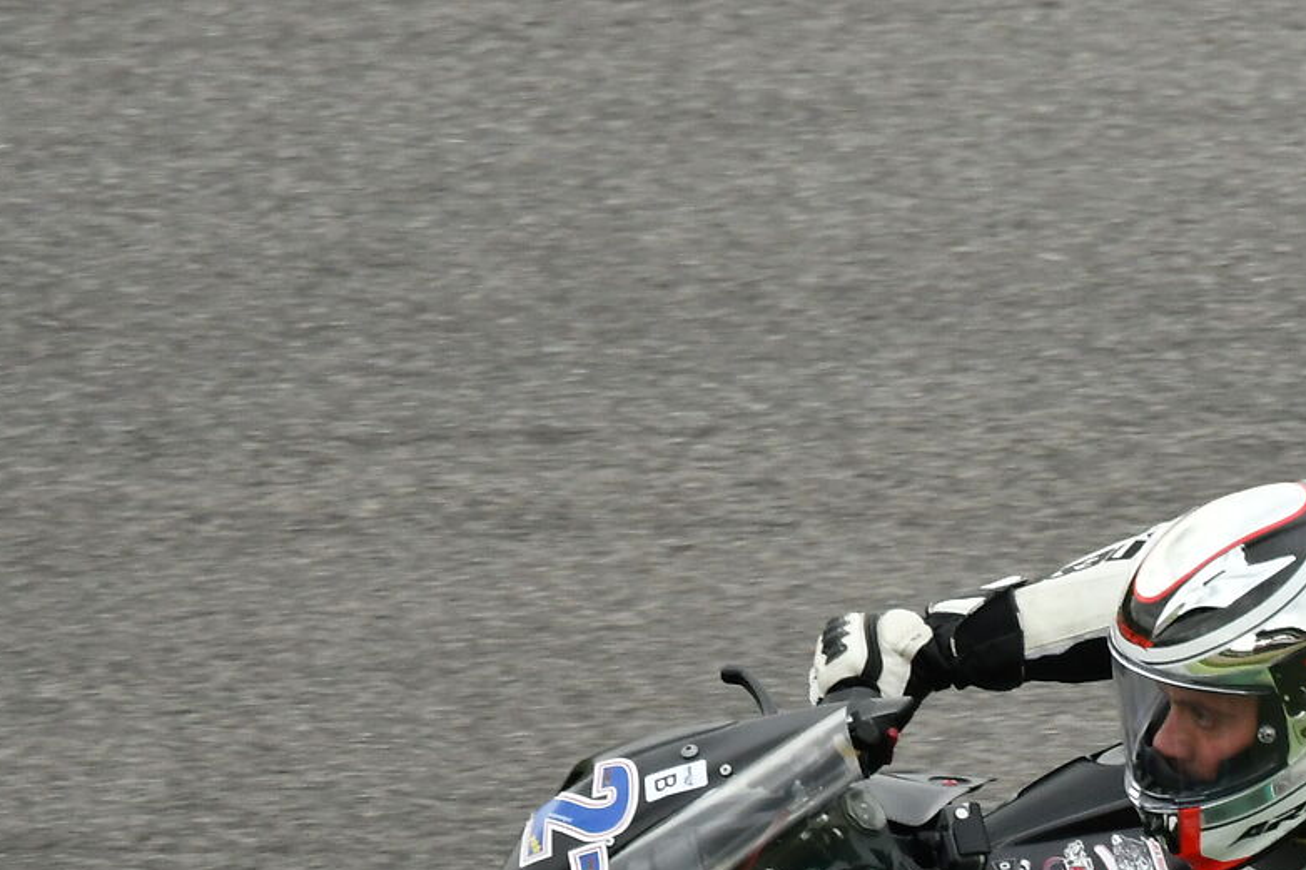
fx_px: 66805
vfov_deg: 0.7
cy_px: 1054
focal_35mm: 1842
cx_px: 1725
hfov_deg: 1.1
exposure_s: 1/2000
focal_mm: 400
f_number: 6.3
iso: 800
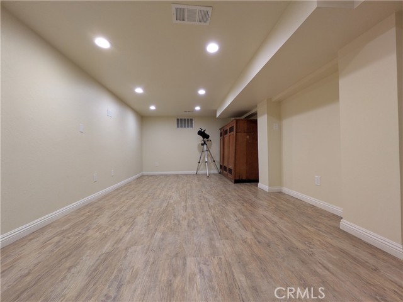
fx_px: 163
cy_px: 151
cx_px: 202
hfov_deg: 102.1
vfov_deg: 85.7
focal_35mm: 14
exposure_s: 1/24
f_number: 2.2
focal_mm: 1.83
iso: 63
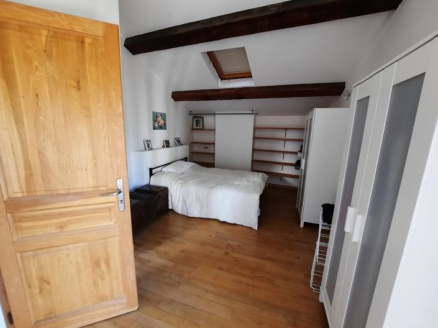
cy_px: 164
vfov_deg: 89.9
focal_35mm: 13
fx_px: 164
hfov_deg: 106.2
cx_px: 219
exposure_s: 1/25
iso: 200
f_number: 2.2
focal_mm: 1.74
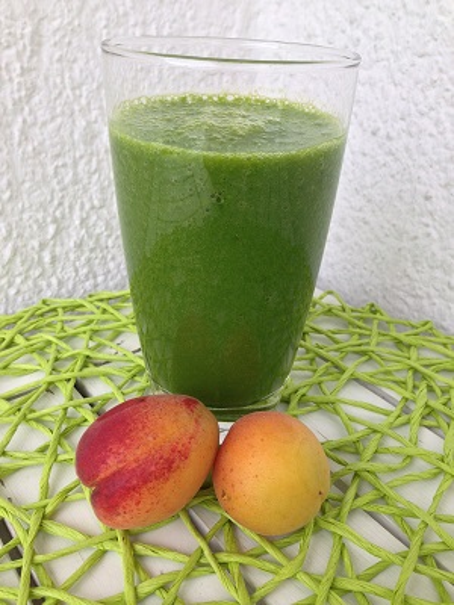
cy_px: 302
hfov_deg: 42.9
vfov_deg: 55.4
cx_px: 227
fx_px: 577
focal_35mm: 33
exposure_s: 1/196
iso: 50
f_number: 2.4
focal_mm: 4.12
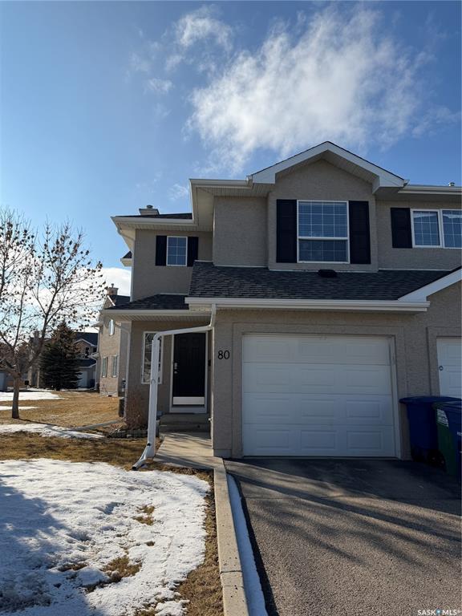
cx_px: 231
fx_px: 427
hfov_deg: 56.8
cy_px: 308
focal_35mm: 24
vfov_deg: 71.6
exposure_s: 1/7353
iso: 80
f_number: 1.78
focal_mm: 6.76
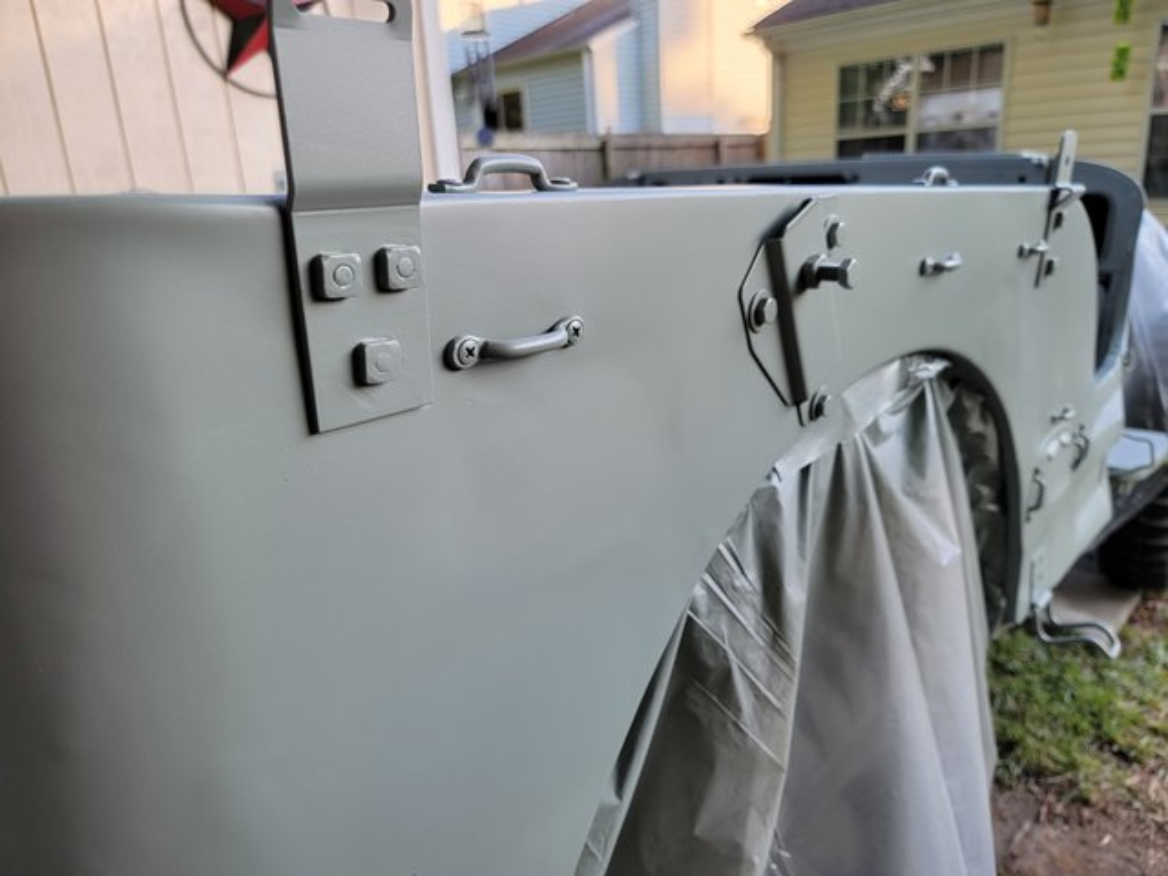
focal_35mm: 24
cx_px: 584
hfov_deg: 71.6
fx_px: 810
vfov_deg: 56.8
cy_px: 438
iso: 50
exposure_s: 1/119
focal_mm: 6.7
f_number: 1.8
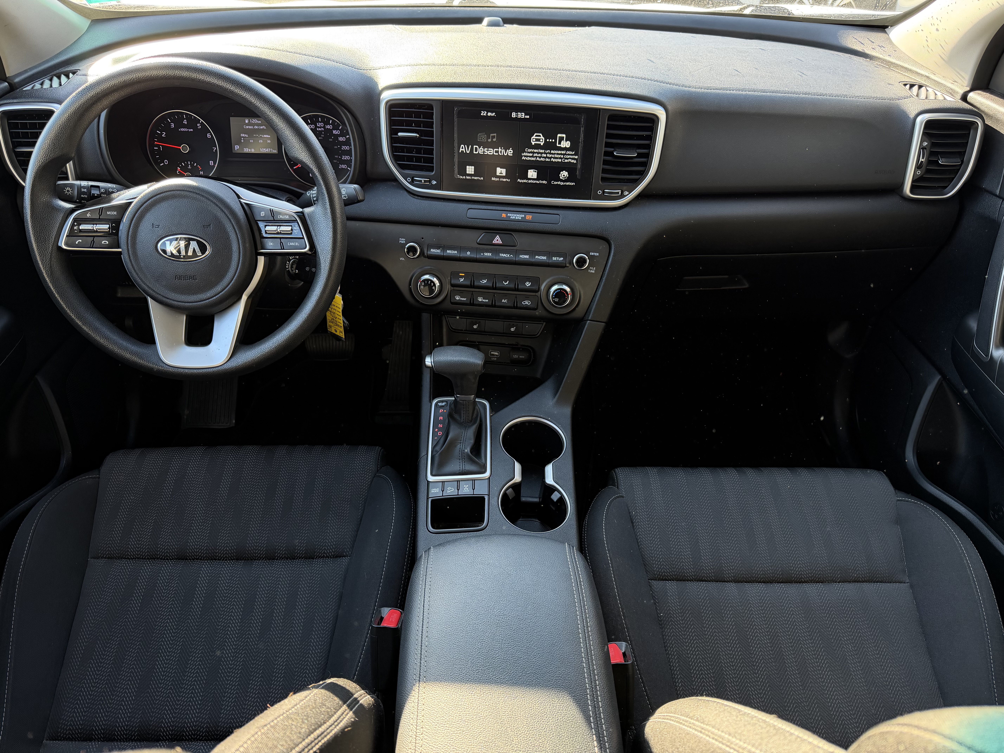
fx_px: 696
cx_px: 502
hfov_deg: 71.6
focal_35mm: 24
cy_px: 376
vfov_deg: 56.8
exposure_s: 1/121
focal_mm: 6.76
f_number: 1.78
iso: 160
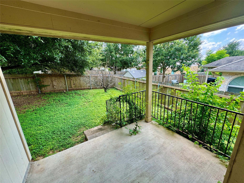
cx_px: 122
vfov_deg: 85.7
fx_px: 99
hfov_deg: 102.1
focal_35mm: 14
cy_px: 92
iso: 40
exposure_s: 1/144
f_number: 2.2
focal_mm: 2.22
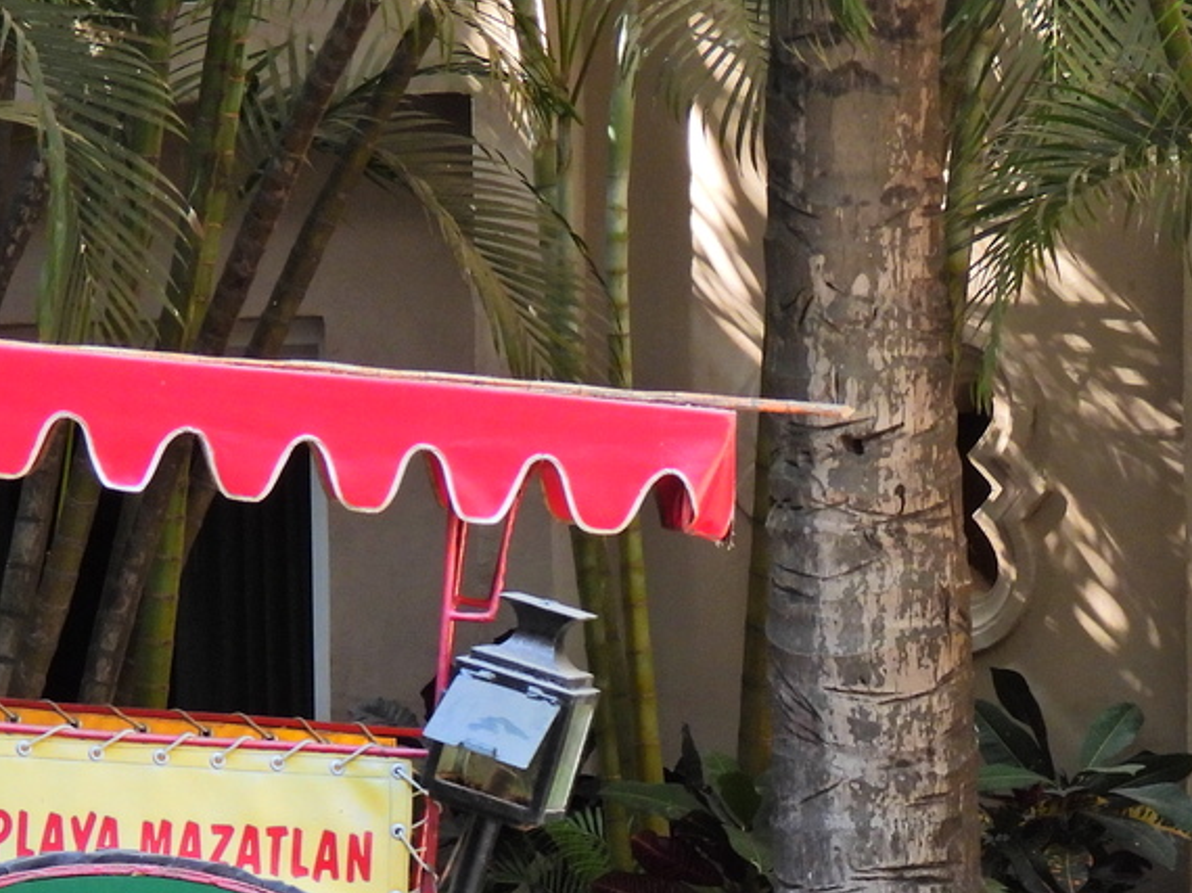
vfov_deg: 4.4
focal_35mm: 337
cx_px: 895
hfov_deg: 5.9
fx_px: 11600
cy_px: 993
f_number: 4.5
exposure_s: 1/60
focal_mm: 26.8
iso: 220
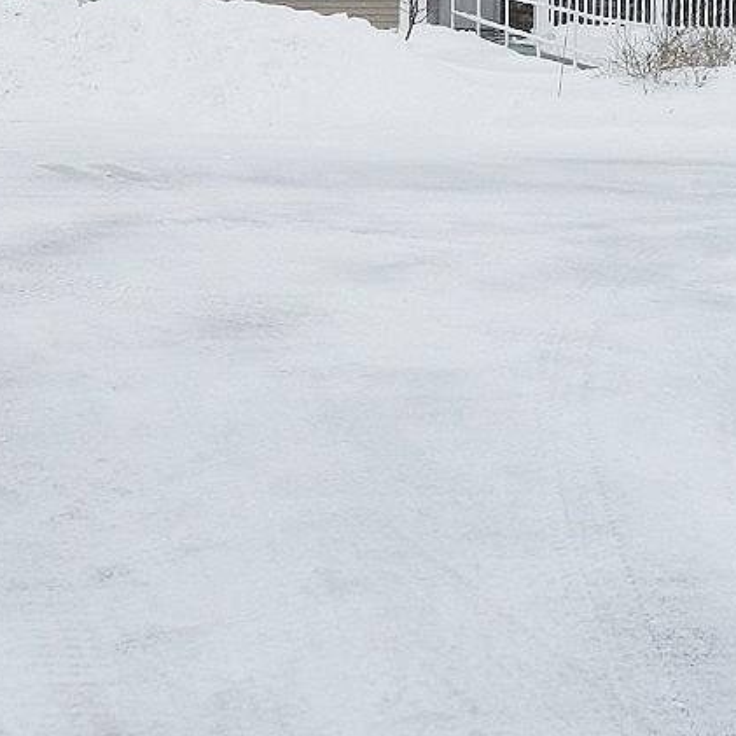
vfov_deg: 19.6
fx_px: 2069
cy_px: 9
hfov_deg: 20.2
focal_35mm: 86
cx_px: 395
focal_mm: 5.6
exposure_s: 1/800
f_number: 5
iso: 160
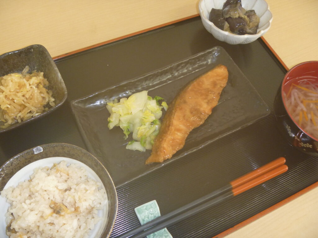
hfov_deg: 52.6
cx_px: 159
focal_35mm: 35
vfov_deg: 40.7
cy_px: 119
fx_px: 322
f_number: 3.5
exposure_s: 1/30
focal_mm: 6.3
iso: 160
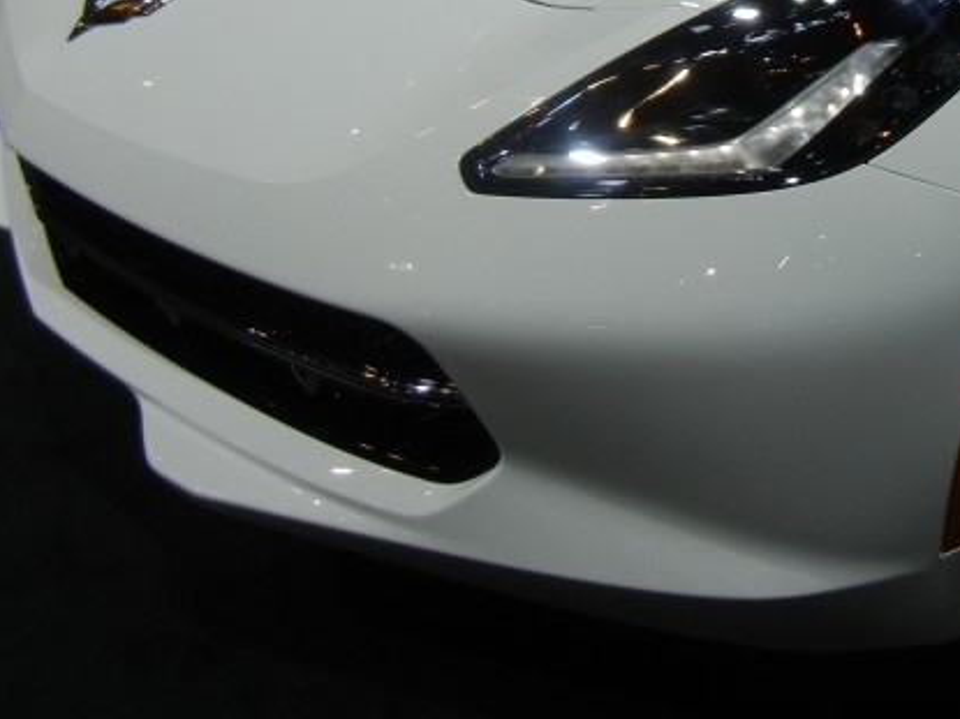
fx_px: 2052
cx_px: 736
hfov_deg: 26.0
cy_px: -113
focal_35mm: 74
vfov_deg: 18.9
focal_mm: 5.4
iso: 160
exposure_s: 1/198
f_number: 3.5
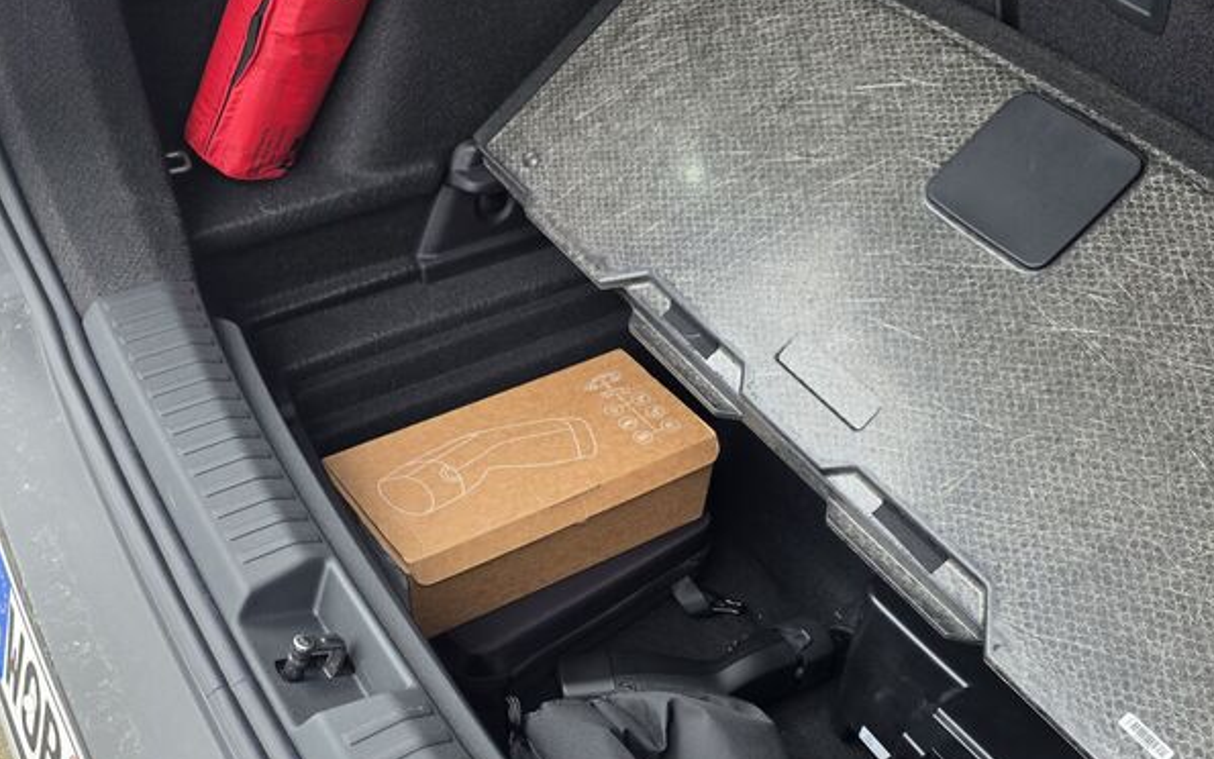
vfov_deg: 35.3
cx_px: 641
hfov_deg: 55.3
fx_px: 1158
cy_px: 593
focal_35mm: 35
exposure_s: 1/50.3
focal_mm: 6.25
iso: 20
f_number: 1.7
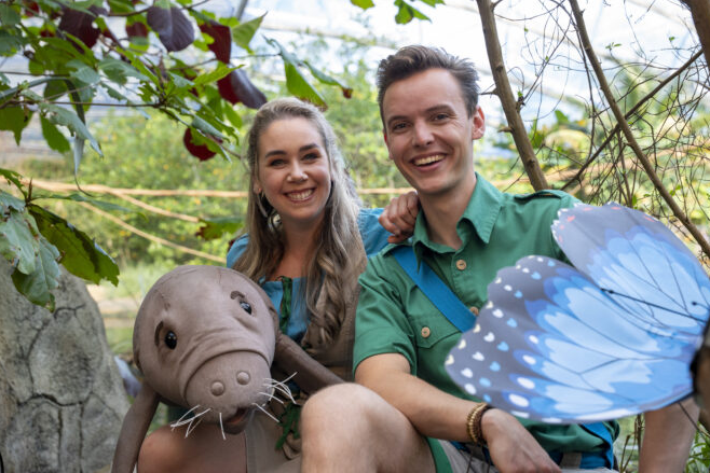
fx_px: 969
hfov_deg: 40.2
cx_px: 360
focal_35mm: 49
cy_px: 232
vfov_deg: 27.5
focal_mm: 42.1
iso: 1000
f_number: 4
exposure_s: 1/320
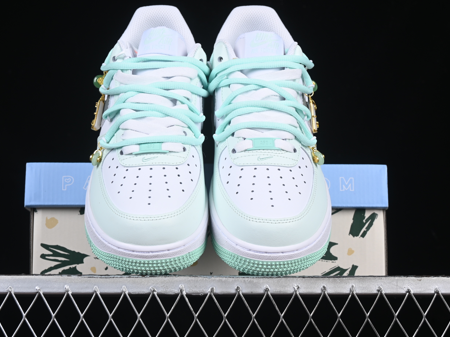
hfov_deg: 23.8
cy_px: 169
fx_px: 1066
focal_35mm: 82
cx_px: 214
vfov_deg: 18.0
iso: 160
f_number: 8
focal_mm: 50
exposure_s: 1/80
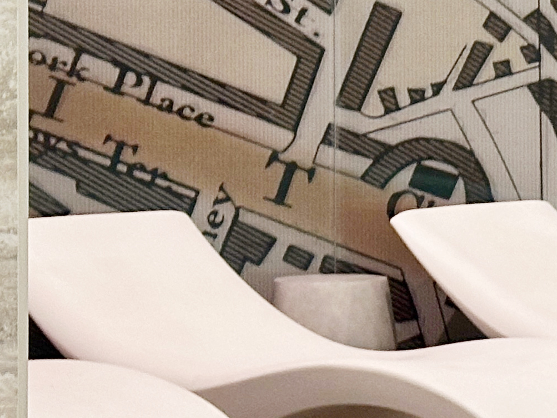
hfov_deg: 10.0
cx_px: 771
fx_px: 3105
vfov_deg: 7.6
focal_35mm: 193
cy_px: -33
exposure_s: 1/33
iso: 320
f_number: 1.78
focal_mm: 6.86
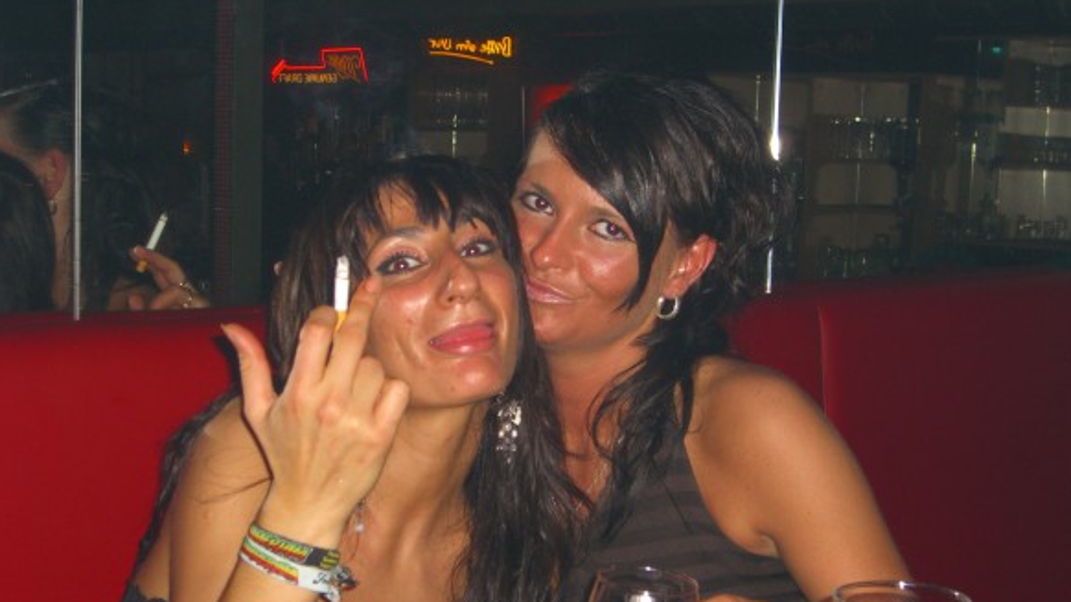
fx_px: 1817
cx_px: 541
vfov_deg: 18.8
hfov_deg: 32.8
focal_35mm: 64
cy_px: 366
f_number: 3.6
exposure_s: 1/60
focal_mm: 11.8
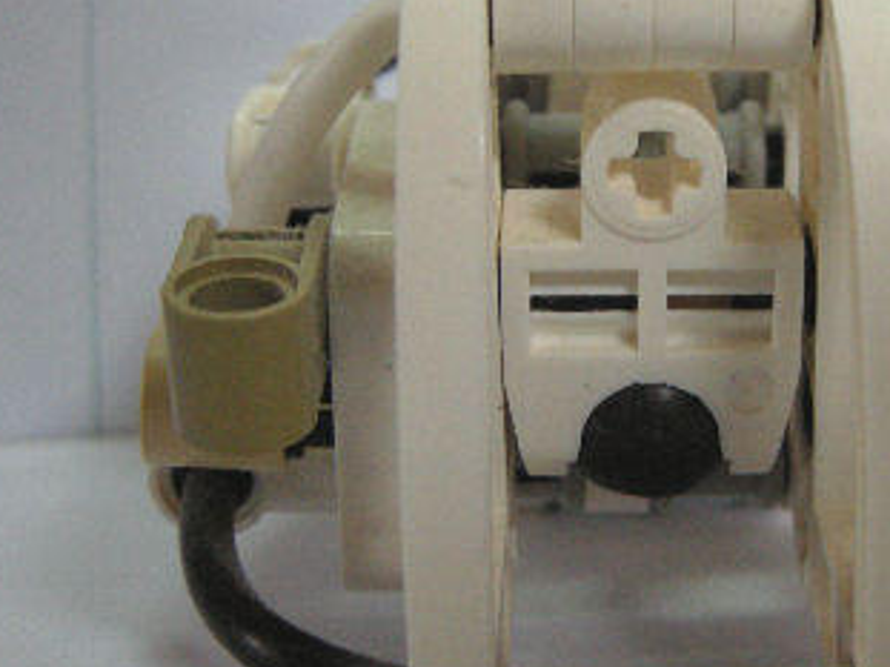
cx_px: 690
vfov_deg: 20.4
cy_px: 246
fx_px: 1850
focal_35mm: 72
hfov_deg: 26.6
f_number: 2.7
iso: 260
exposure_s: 1/63
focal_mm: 7.5
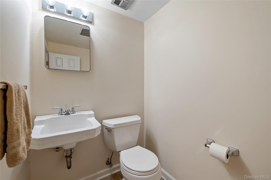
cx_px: 136
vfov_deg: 77.2
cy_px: 90
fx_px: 113
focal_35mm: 15
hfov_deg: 100.4
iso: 500
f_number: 8
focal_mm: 15
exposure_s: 1/10
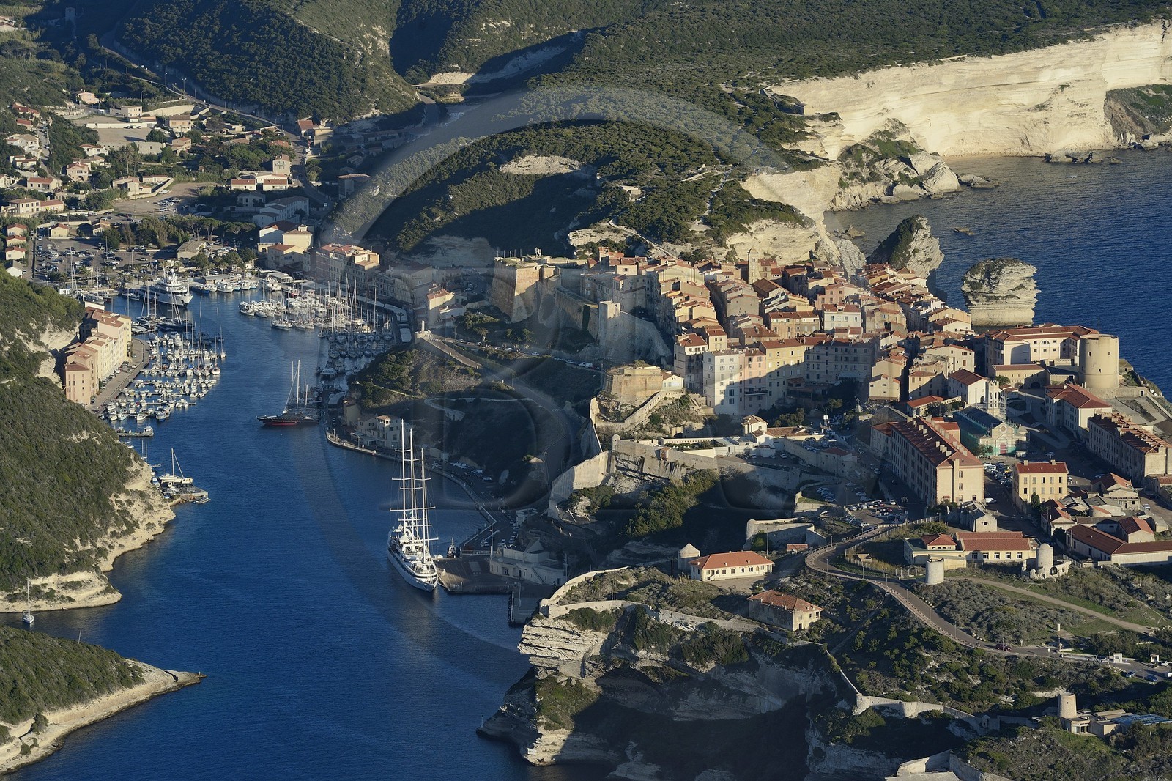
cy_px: 390
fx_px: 5533
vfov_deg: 8.1
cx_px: 586
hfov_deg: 12.1
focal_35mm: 170
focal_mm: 170
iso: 400
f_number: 10
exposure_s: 1/1000
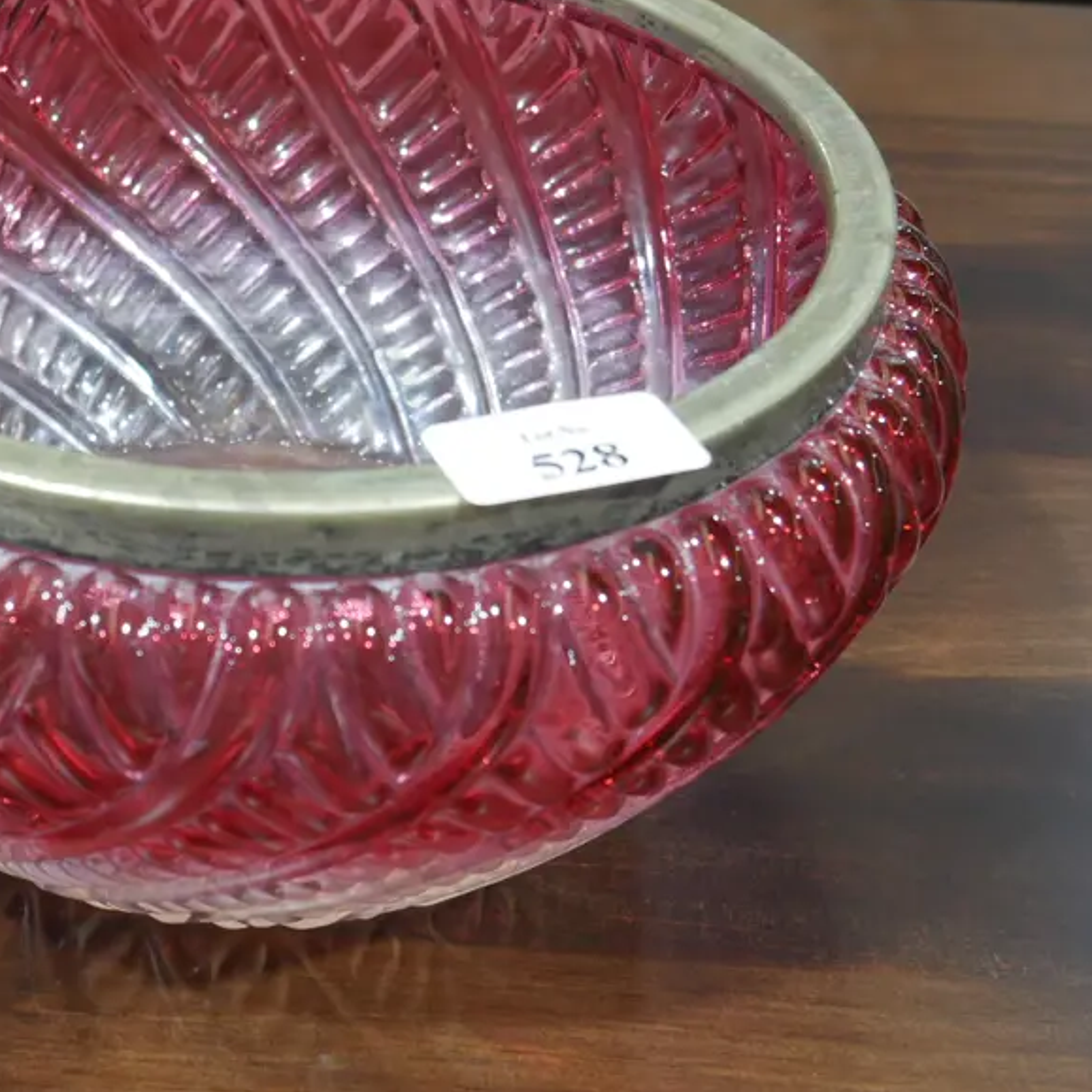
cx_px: 230
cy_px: 490
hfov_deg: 22.8
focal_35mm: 75
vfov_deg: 23.0
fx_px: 2677
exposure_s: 1/60
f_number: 5.3
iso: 1000
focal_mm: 24
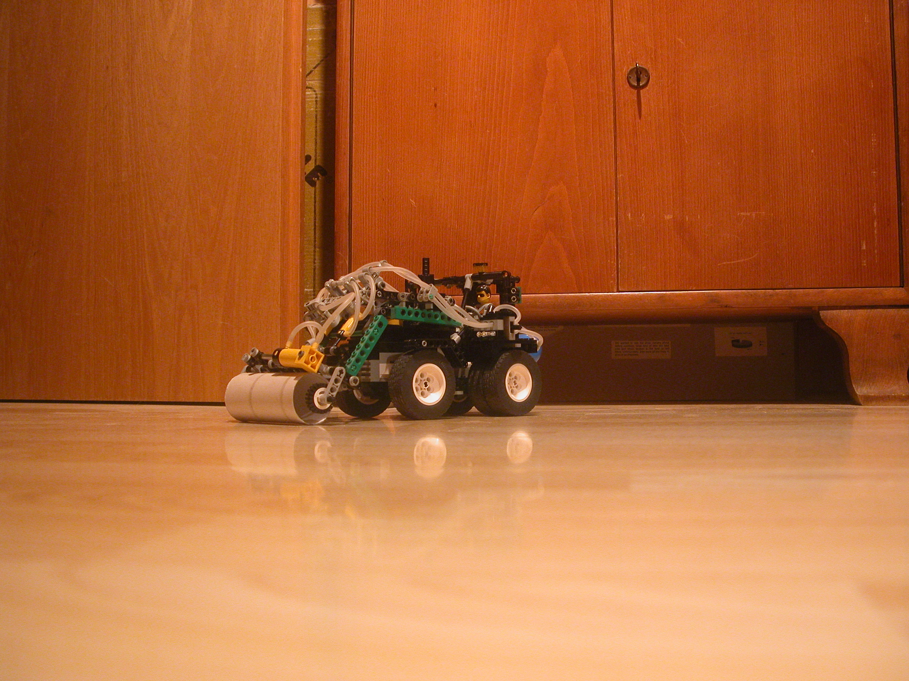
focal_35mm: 35
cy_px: 340
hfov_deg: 52.6
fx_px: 919
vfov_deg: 40.7
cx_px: 454
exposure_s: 1/3.4
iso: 200
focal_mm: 8.9
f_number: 2.8
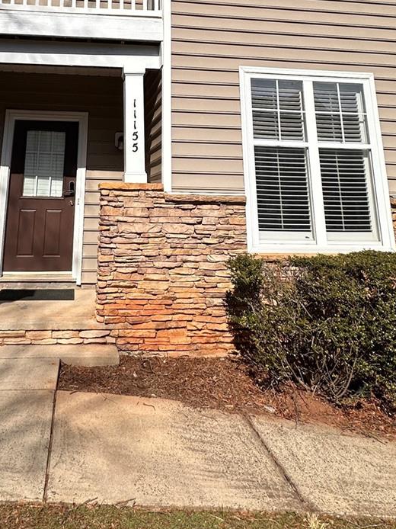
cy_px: 72
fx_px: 473
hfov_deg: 44.8
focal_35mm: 31
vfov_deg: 52.6
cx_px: 133
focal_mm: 2.22
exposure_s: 1/5291
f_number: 2.2
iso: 50
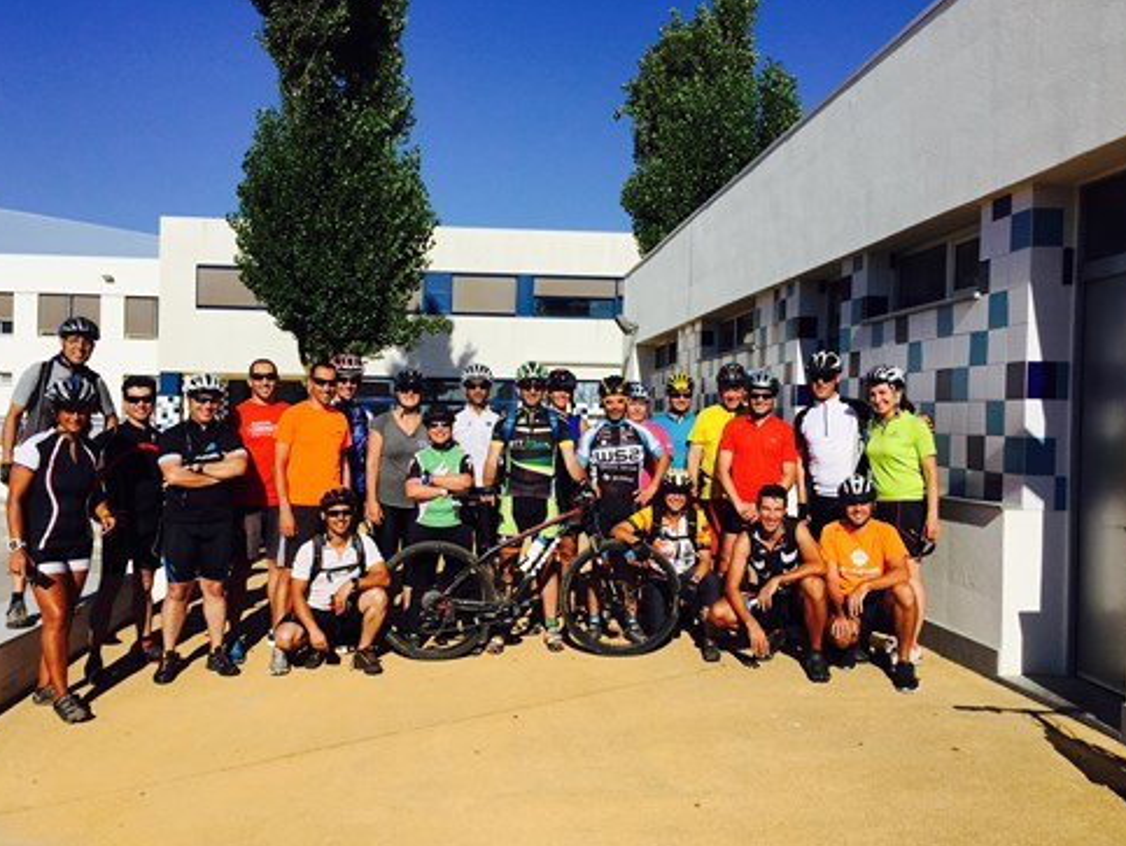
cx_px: 550
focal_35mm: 30
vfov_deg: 46.9
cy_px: 425
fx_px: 977
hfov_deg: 59.9
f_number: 2.2
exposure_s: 1/5650
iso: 32
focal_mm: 4.15
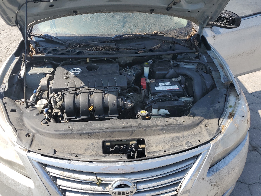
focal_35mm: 28
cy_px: 93
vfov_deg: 49.7
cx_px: 126
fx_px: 211
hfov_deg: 63.4
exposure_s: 1/1667
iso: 50
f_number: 1.5
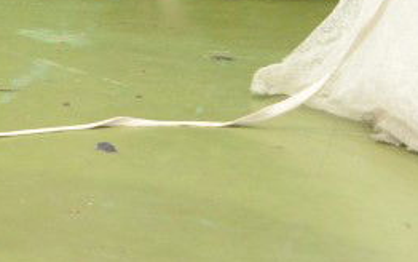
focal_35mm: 161
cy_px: -280
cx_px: -418
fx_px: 1835
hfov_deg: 11.7
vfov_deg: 7.8
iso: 5000
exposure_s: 1/100
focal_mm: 36
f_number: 6.3
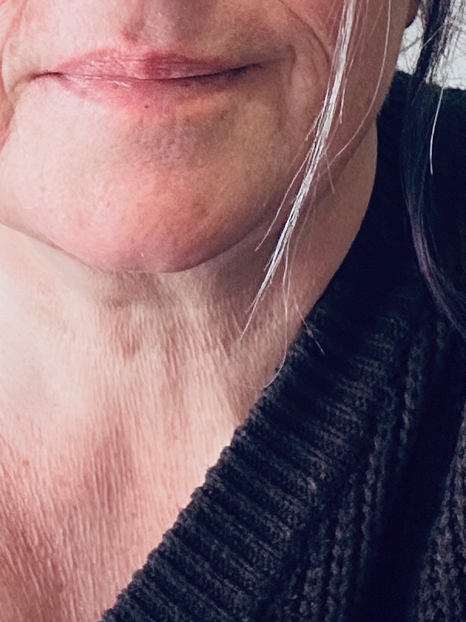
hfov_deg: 12.9
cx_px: 210
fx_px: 2065
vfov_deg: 17.1
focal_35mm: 115
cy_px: 174
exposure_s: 1/60
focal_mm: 2.69
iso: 100
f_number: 1.9
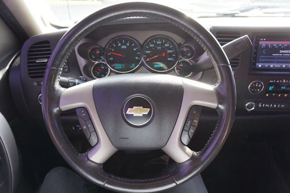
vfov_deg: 53.1
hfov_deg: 73.8
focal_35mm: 24
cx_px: 145
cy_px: 96
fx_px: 193
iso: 320
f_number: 4
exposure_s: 1/60
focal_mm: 16
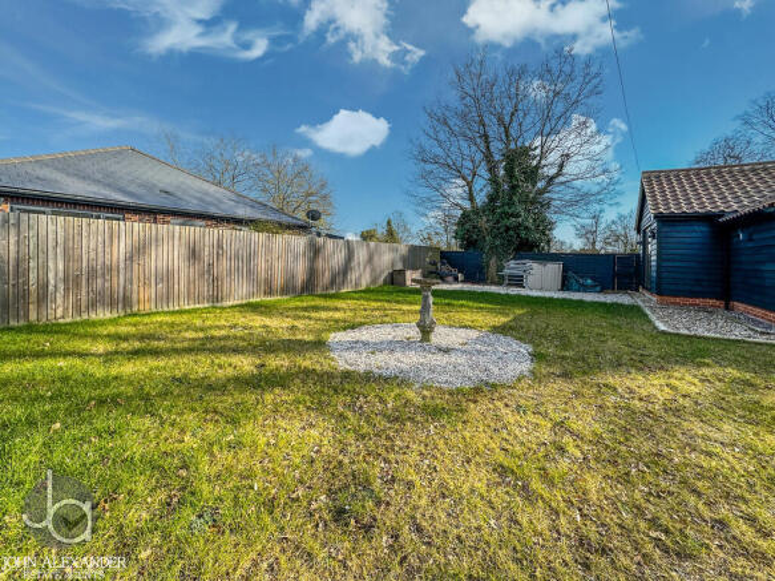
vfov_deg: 85.7
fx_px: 313
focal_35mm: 14
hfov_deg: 102.1
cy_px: 290
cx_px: 388
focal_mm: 2.22
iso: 50
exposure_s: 1/950
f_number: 2.2
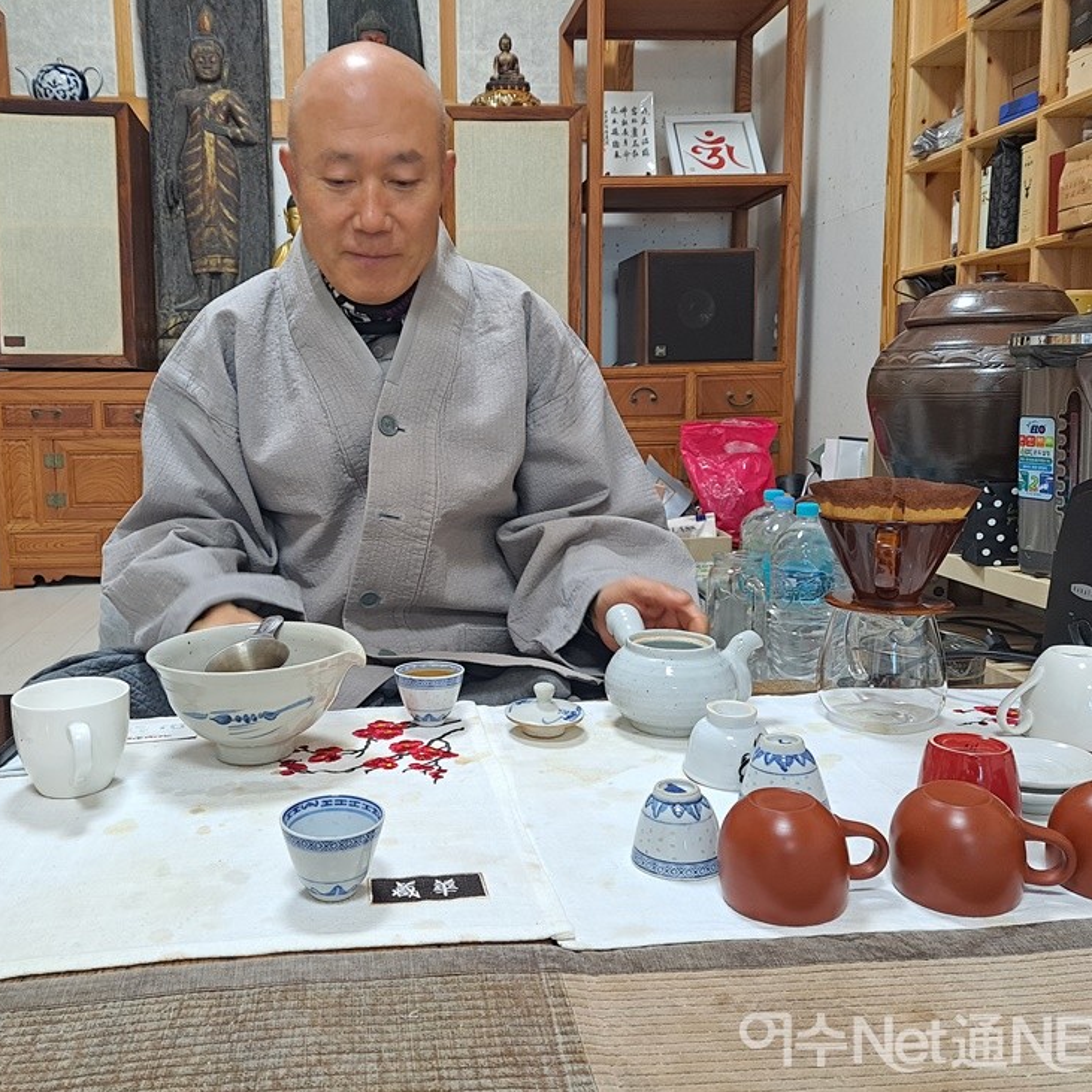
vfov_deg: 55.6
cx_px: 456
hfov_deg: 55.3
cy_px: 535
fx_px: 1035
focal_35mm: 29
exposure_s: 1/60
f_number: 1.8
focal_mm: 5.23
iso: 200
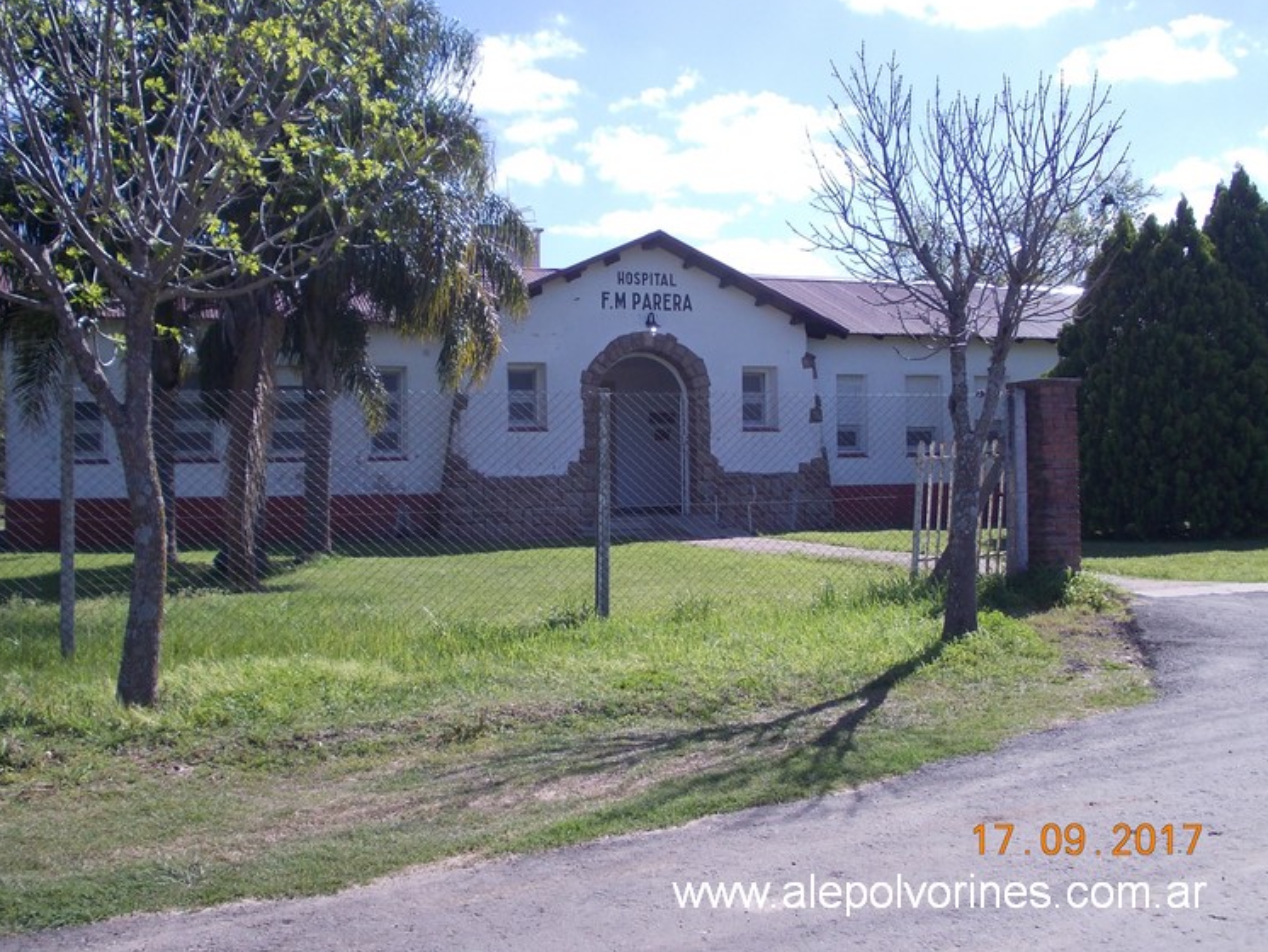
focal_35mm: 39
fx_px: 1429
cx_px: 619
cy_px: 468
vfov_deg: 36.8
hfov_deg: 47.8
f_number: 6.2
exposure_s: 1/200
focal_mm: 5.3
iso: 80
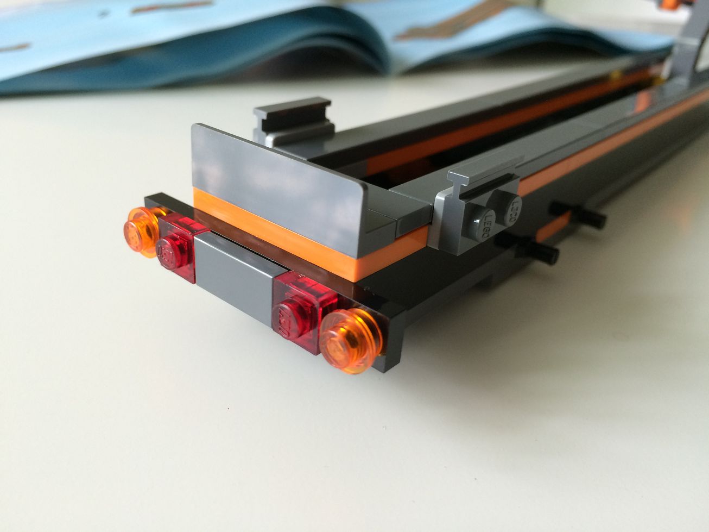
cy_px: 266
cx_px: 354
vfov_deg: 48.2
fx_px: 594
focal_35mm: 29
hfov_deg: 61.7
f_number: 2.2
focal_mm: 4.15
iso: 80
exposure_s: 1/30
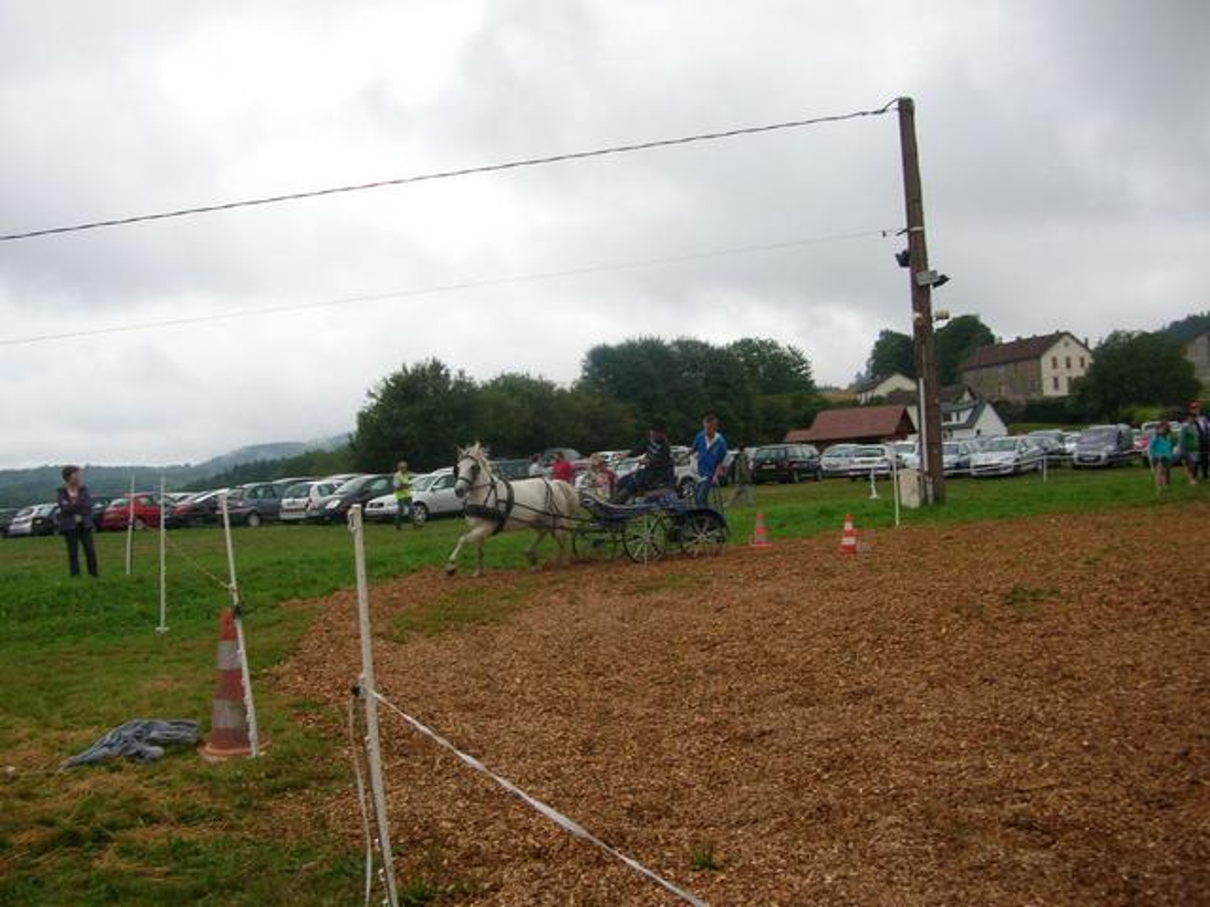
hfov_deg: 52.6
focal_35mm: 35
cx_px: 605
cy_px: 454
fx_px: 1223
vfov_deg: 40.7
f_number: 2.8
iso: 50
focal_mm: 5.8
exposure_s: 1/76
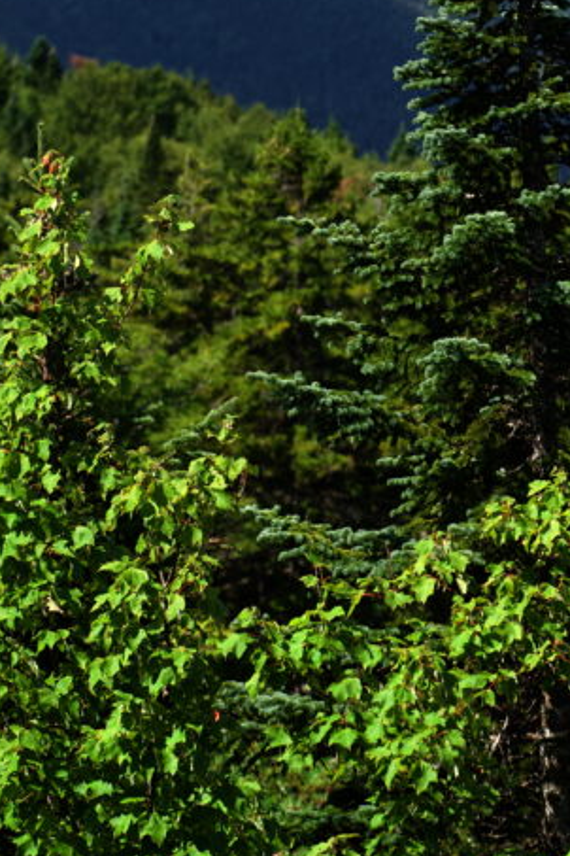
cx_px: 494
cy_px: 62
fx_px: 6436
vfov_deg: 7.6
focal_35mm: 271
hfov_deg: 5.1
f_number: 5.6
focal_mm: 80
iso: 320
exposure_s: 1/500
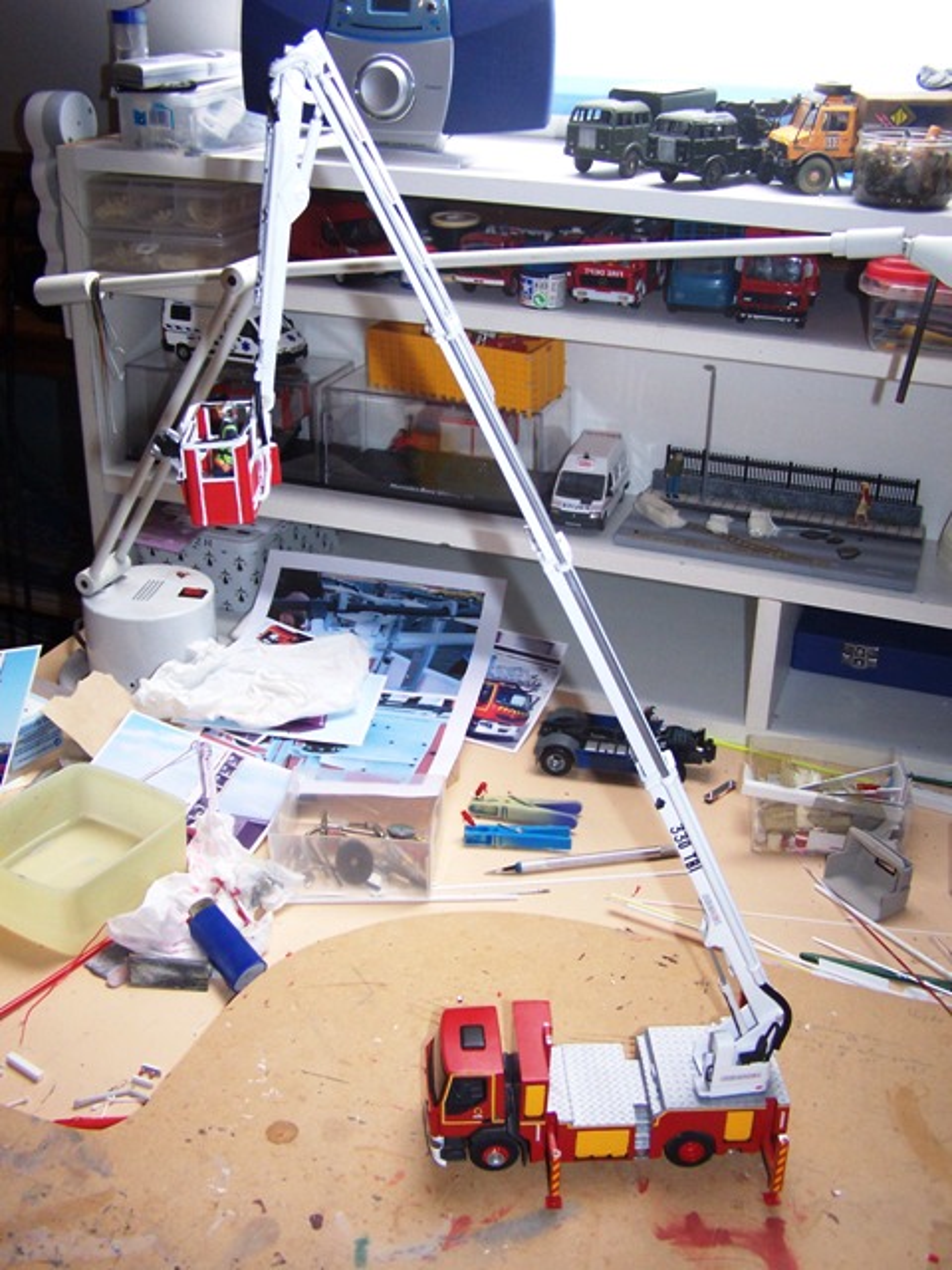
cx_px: 476
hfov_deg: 37.7
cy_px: 635
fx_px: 1393
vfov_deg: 49.0
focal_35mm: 38
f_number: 2.8
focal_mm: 6.3
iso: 140
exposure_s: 1/125
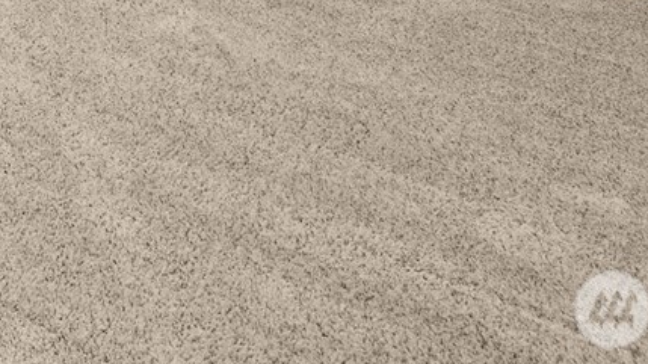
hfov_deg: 26.0
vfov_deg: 14.4
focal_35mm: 58
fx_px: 996
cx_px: -337
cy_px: -488
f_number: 7.1
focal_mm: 14
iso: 1000
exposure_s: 1/3
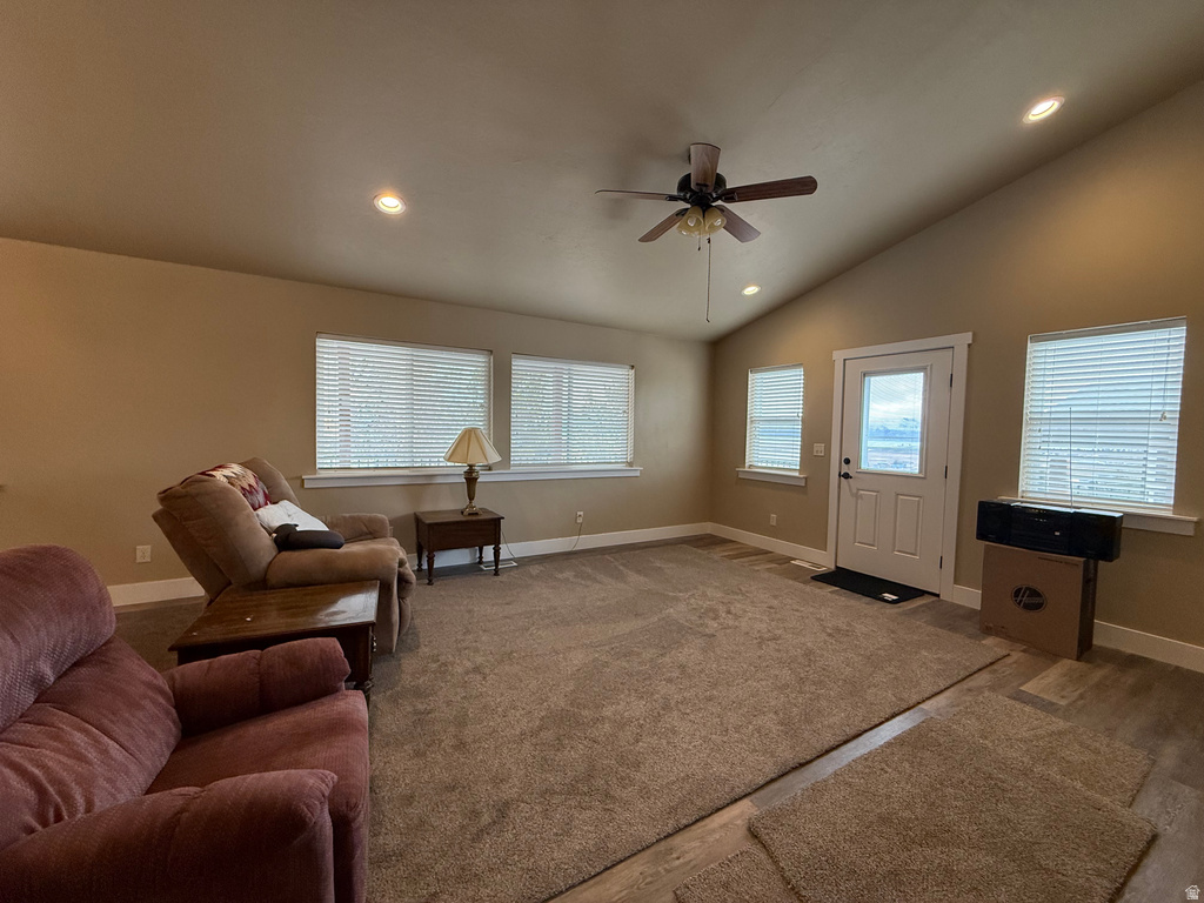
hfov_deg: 102.1
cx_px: 602
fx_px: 487
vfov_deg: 85.7
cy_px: 452
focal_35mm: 14
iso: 200
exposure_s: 1/120
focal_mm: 2.22
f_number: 2.2
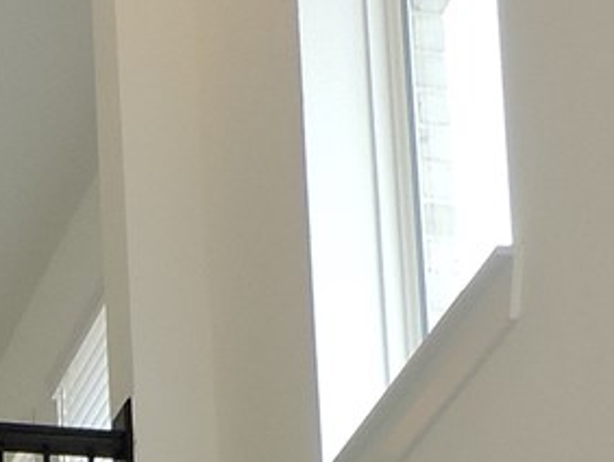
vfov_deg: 7.4
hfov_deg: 11.0
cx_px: -222
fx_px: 3089
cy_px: 1462
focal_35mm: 174
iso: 100
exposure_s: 1/50
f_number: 3
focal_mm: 4.3
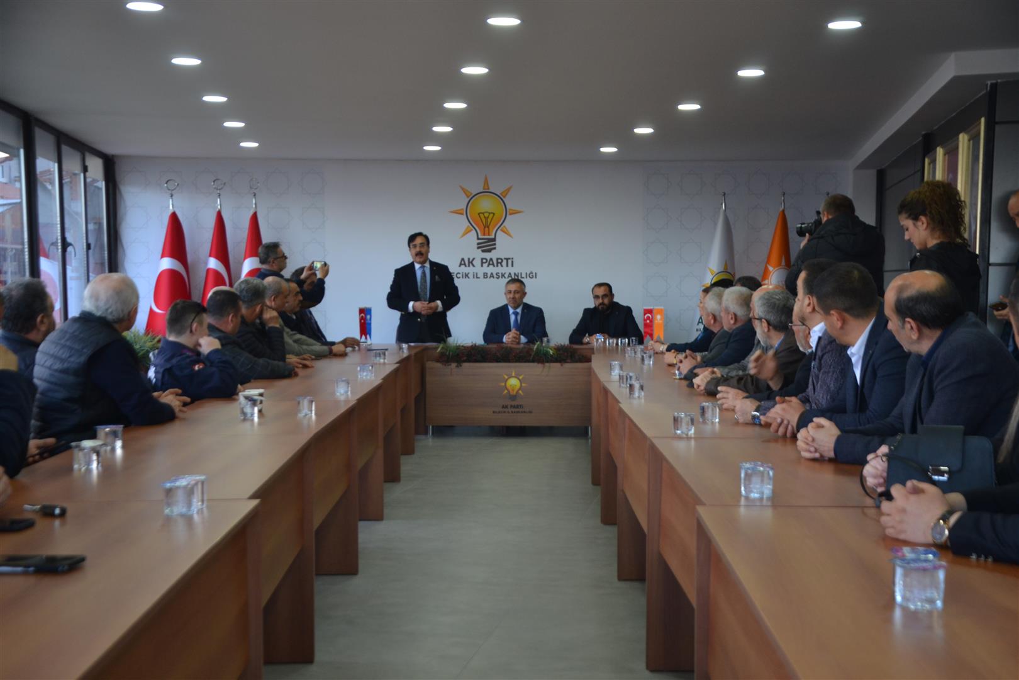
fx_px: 1443
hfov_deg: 38.9
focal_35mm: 51
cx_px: 510
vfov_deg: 26.5
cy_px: 340
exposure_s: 1/40
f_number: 4.2
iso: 400
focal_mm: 34
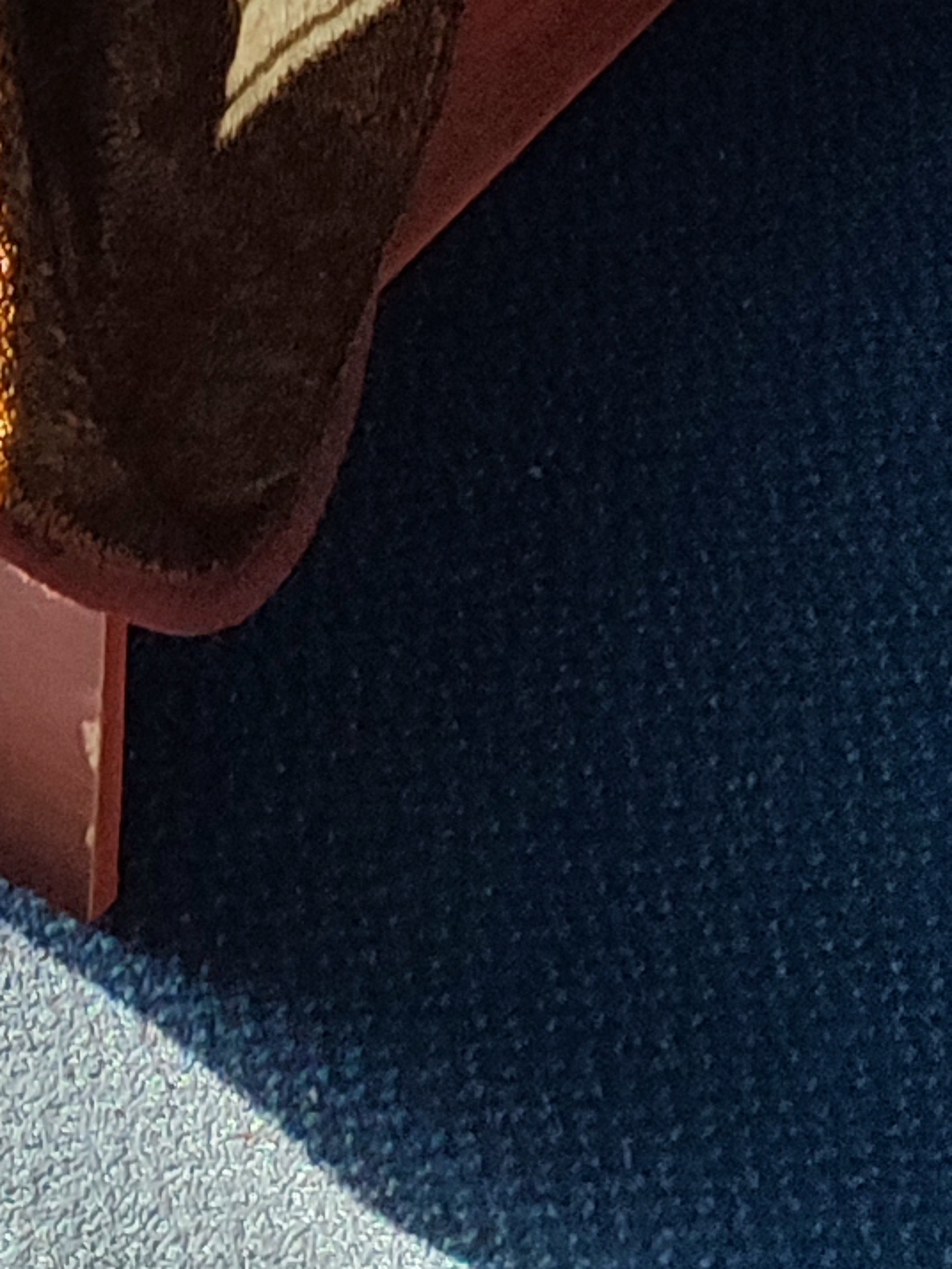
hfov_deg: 10.2
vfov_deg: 10.9
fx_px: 5131
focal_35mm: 140
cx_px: -577
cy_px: -2174
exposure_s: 1/33
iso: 198
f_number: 1.9
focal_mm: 6.04
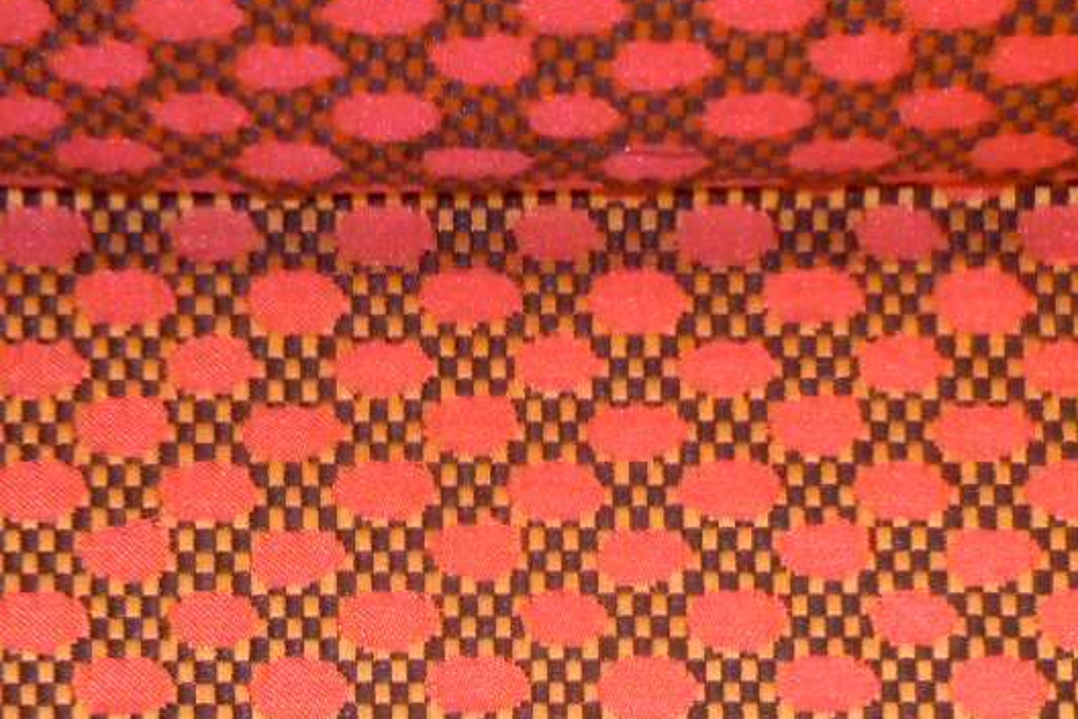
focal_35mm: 127
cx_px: 506
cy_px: 723
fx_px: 3803
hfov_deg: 16.1
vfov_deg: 10.7
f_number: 5
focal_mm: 11.2
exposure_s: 1/40
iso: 800
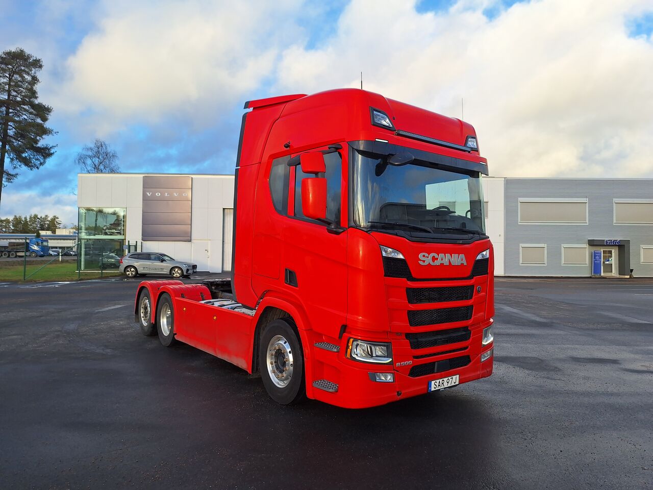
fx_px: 434
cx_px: 326
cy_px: 245
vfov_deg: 58.9
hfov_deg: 73.9
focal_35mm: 23
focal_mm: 5.54
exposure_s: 1/1193
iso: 40
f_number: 1.8
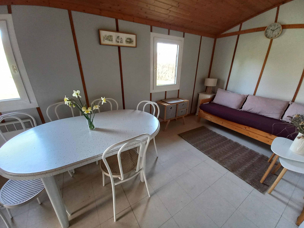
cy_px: 114
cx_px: 152
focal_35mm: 13
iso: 200
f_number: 2.2
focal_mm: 1.42
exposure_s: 1/33
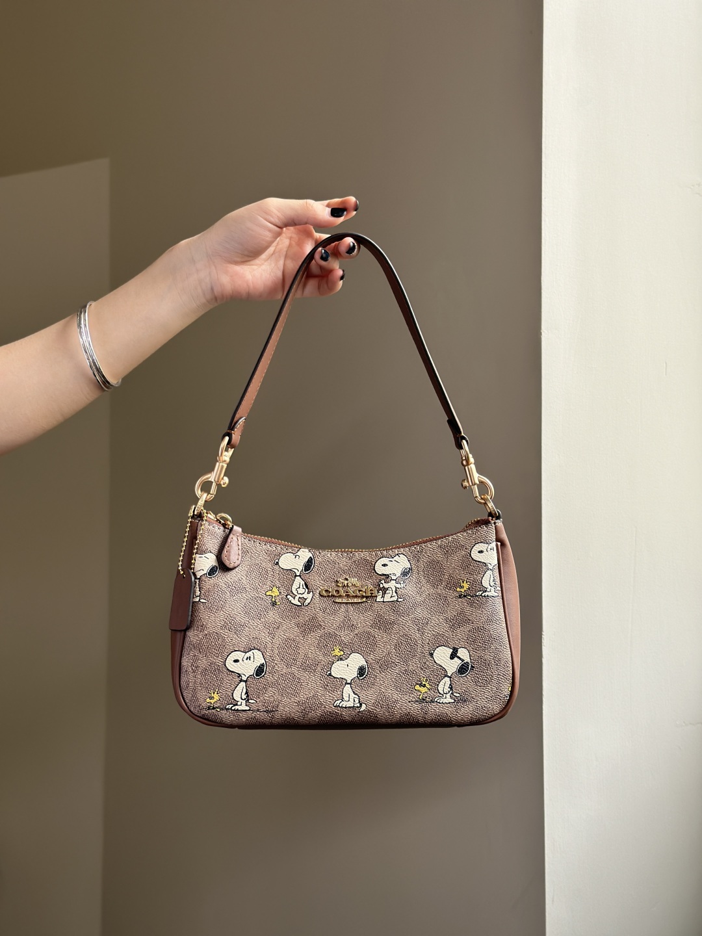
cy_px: 468
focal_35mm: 48
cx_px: 351
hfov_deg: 30.3
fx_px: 1298
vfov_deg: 39.7
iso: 80
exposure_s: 1/564
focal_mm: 6.86
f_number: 1.78
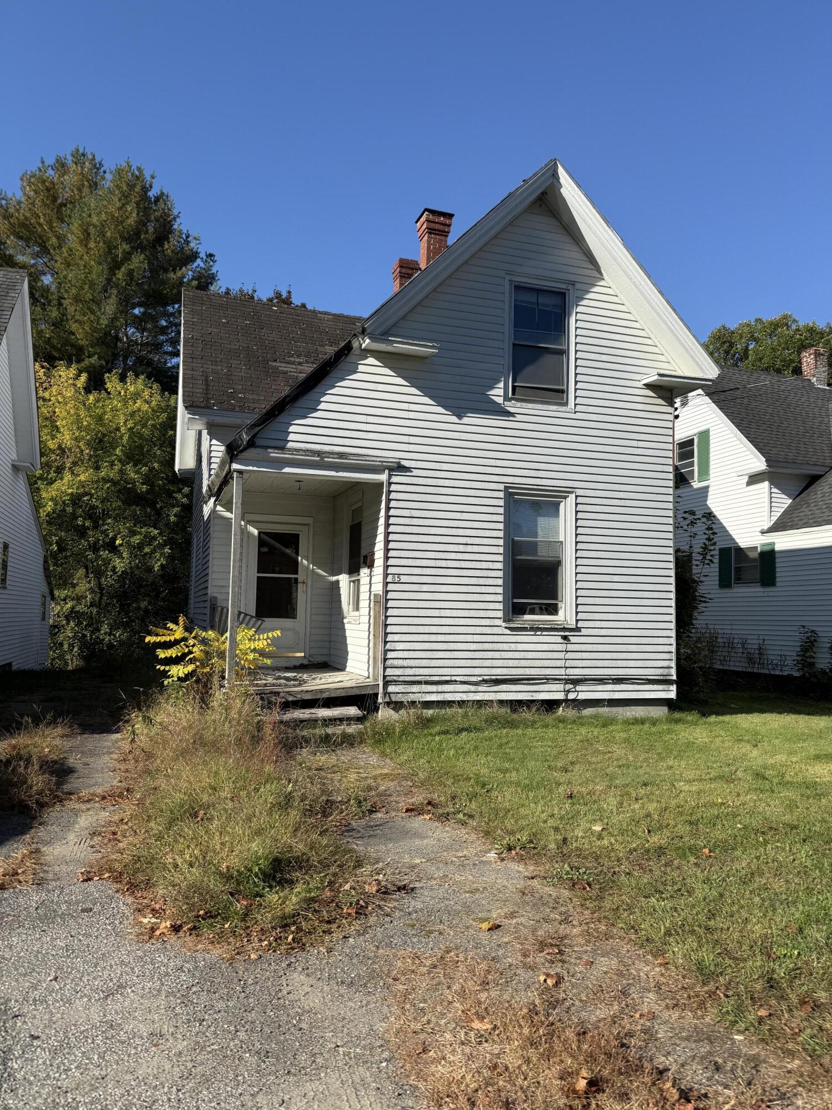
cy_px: 555
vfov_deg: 71.6
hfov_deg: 56.8
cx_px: 416
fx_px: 769
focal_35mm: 24
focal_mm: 6.76
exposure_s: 1/4405
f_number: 1.78
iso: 80
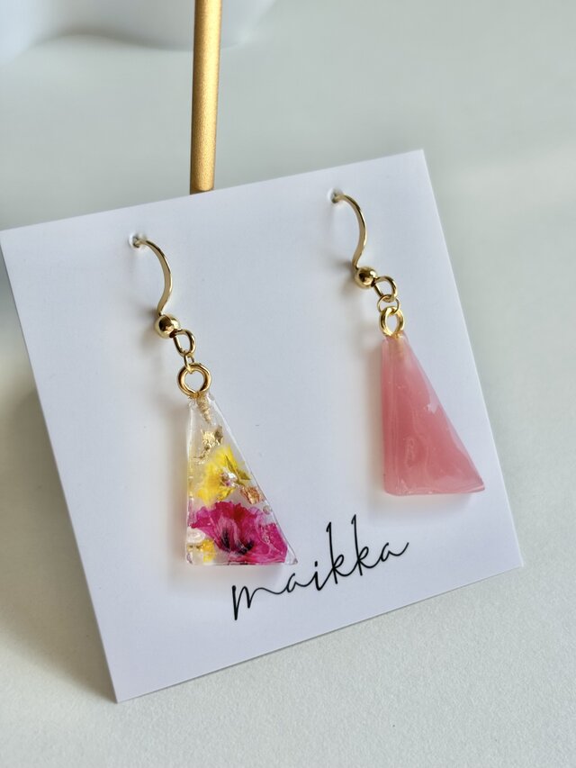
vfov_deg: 36.8
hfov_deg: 28.0
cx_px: 288
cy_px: 384
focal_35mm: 52
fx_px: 1153
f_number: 1.6
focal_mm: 5.96
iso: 40
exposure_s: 1/1499
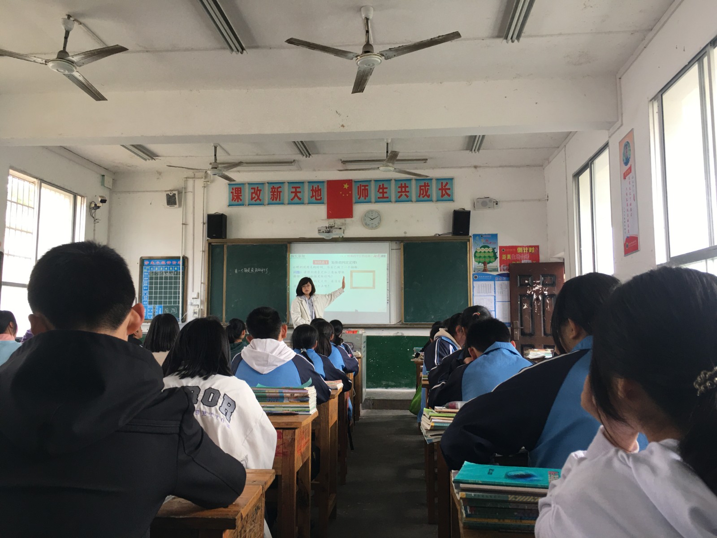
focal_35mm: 29
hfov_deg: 61.7
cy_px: 269
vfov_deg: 48.2
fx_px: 601
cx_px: 358
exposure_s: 1/33
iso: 25
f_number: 2.2
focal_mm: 4.15
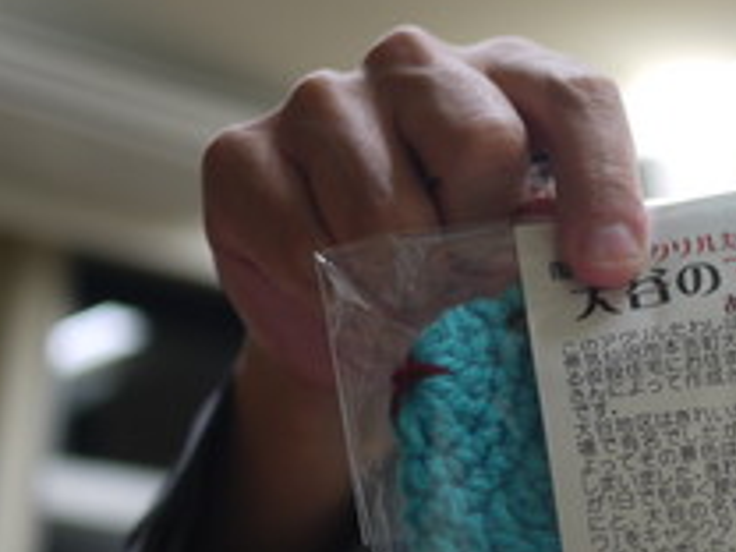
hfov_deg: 19.7
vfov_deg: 15.4
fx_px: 2041
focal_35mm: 96
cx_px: 768
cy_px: 387
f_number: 1.7
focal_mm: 20
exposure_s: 1/40
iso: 100
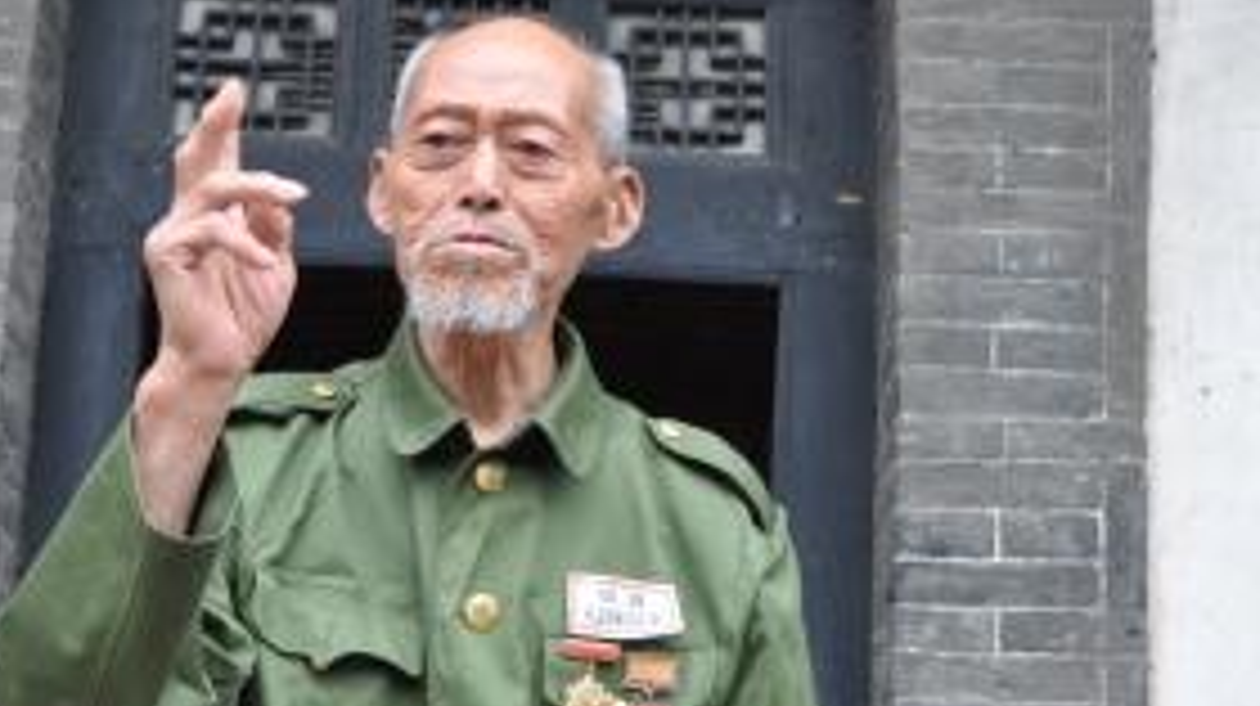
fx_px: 2265
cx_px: 477
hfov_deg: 31.0
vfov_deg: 17.6
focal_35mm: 68
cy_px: 510
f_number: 4.5
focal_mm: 27
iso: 400
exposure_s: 1/80
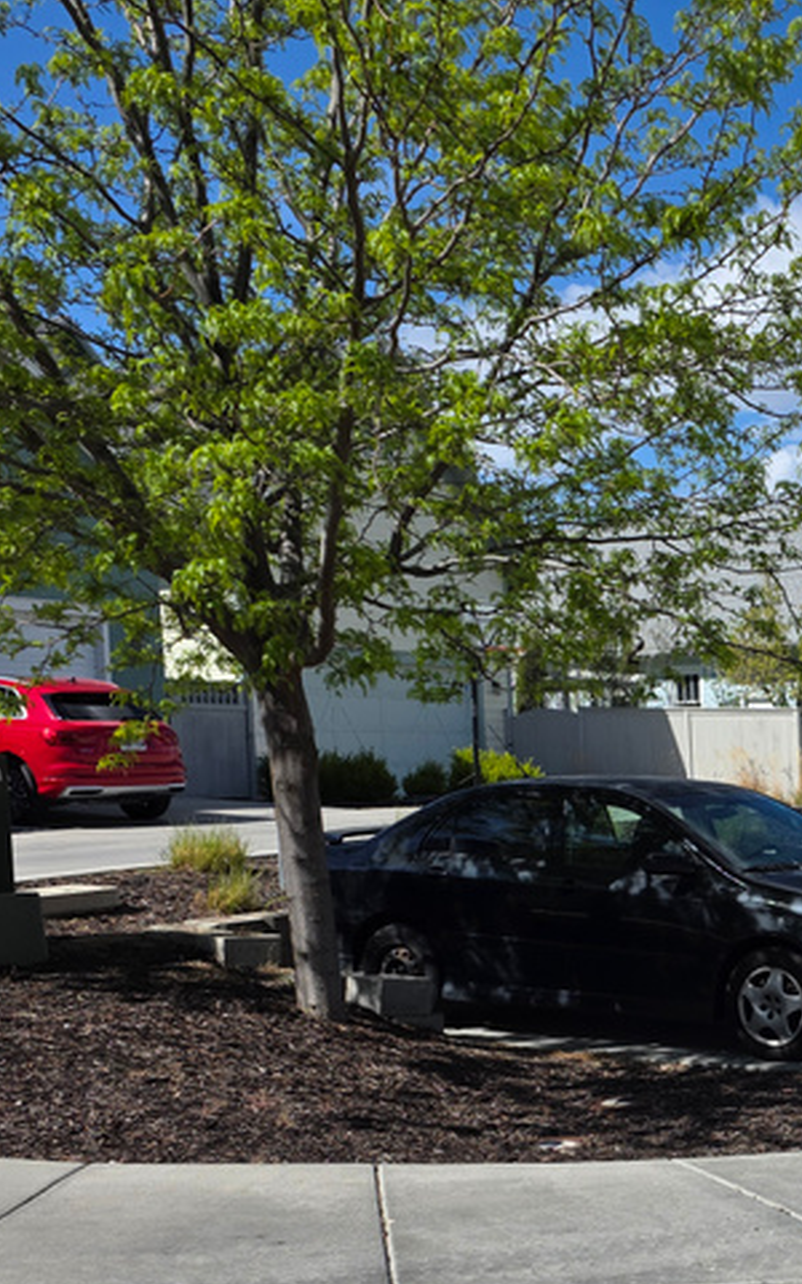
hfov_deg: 22.5
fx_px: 1819
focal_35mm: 52
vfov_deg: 37.9
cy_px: 960
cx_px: 1011
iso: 80
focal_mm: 6.3
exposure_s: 1/7944
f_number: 1.7
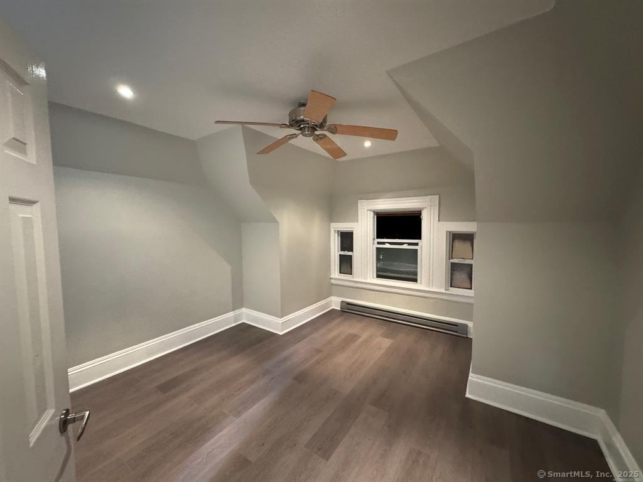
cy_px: 241
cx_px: 322
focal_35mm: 14
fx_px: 260
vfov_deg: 85.7
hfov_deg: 102.1
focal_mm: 2.22
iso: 1000
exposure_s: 1/40
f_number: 2.2
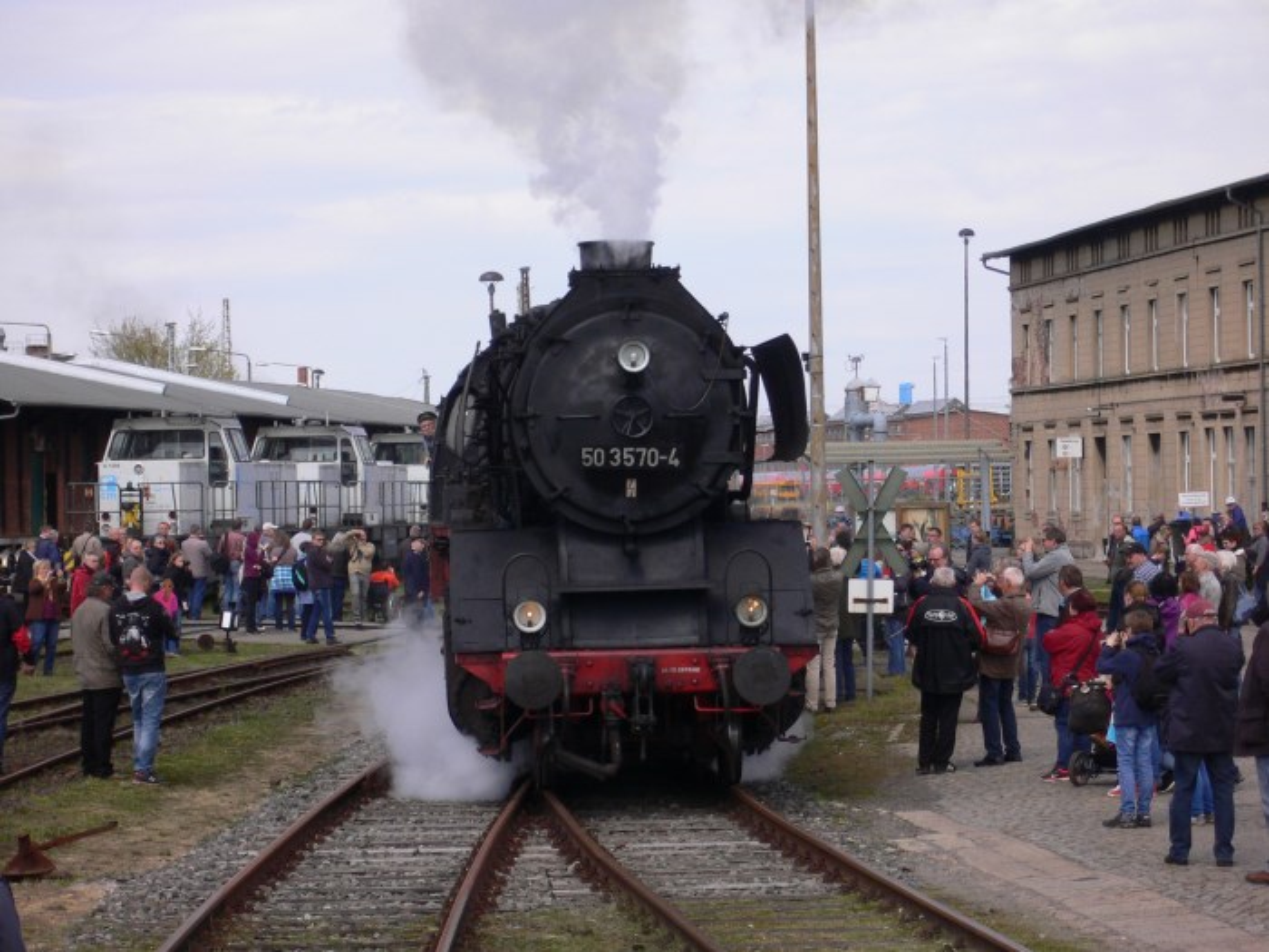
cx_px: 634
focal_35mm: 105
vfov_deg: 14.1
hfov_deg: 18.7
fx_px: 3849
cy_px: 476
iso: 100
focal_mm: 17.4
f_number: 5
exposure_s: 1/500
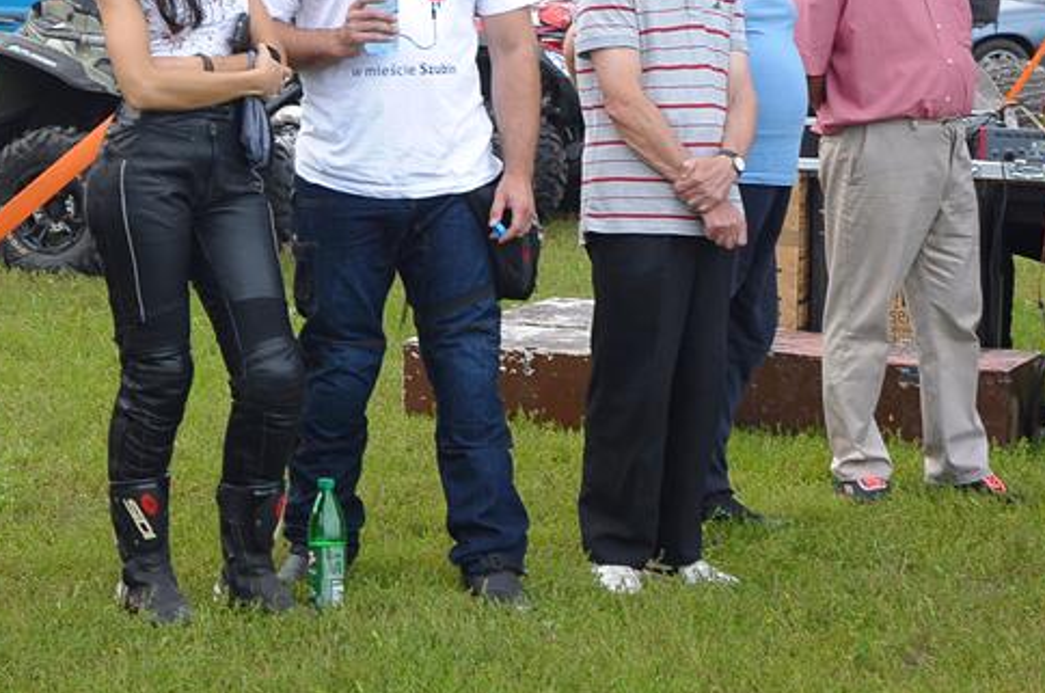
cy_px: 148
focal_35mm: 116
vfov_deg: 11.7
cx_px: 335
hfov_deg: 17.6
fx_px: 3362
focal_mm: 44
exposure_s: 1/160
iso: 400
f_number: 6.3
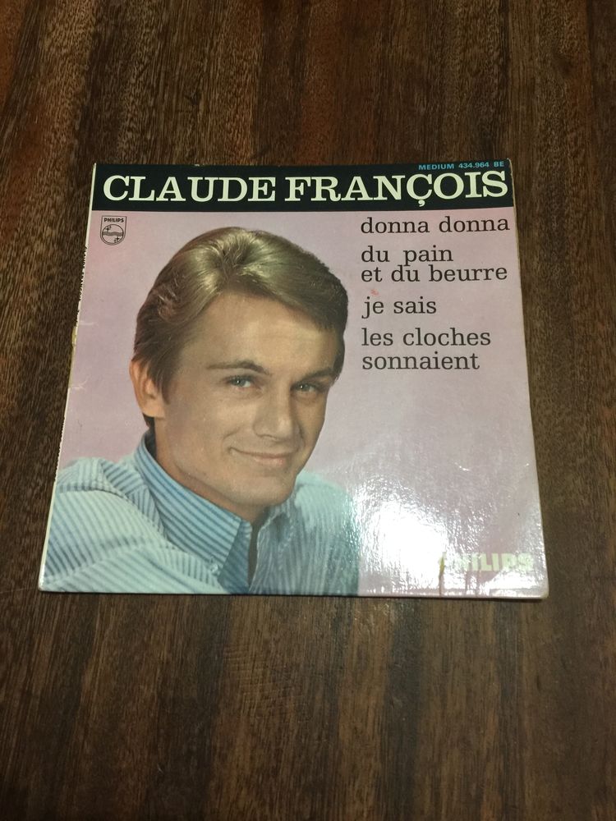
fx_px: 688
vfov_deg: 61.7
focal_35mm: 29
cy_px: 410
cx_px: 308
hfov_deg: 48.2
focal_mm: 4.15
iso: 100
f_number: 2.2
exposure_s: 1/10
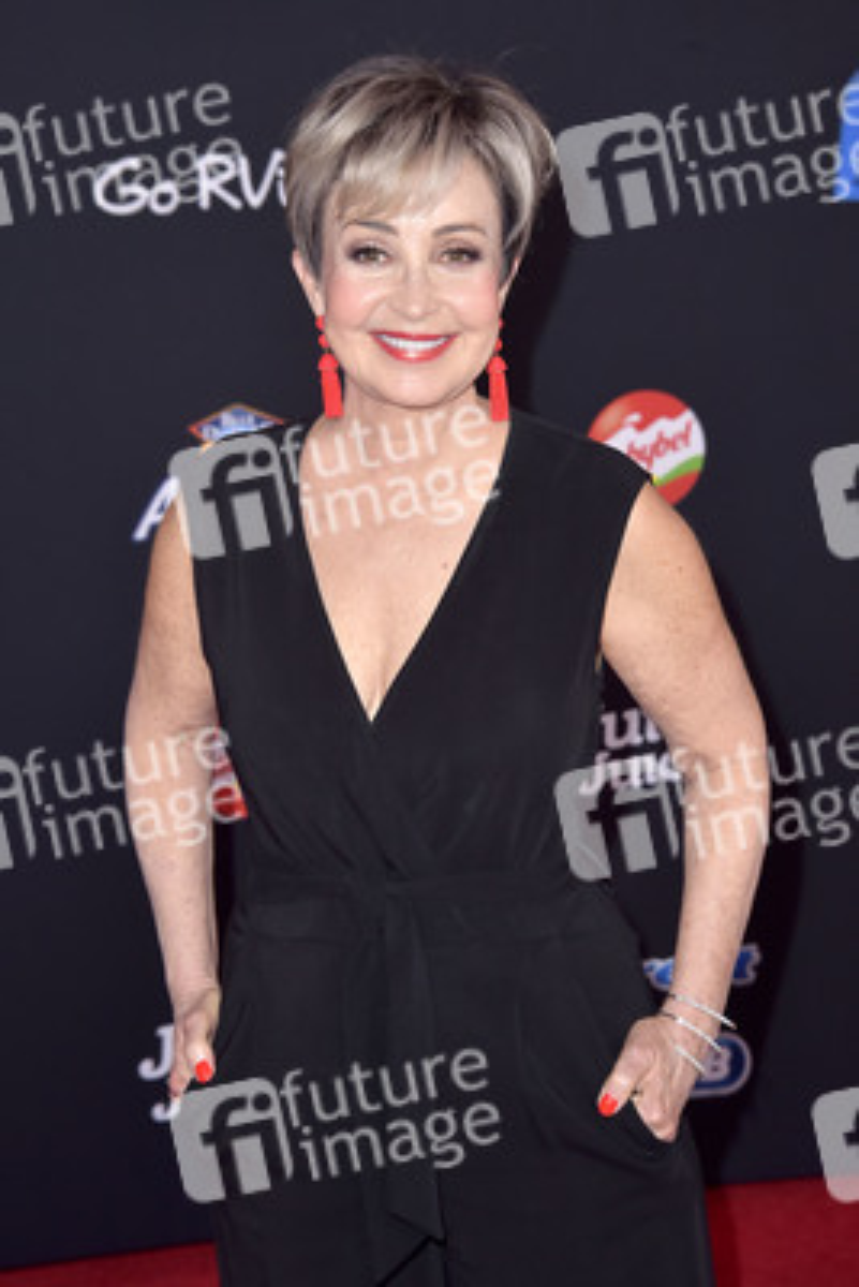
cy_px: 644
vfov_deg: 17.6
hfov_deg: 11.8
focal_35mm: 116
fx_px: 4148
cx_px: 430
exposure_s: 1/250
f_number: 7.1
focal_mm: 116
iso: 500
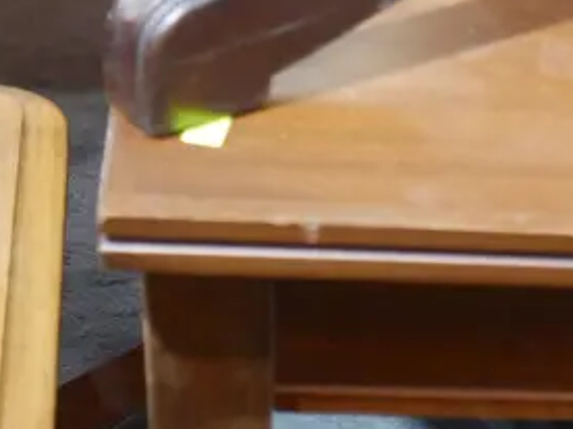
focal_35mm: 104
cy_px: 498
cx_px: 644
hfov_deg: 18.2
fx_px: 1722
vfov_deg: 13.9
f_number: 3.5
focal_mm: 14
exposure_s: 1/60
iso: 1600
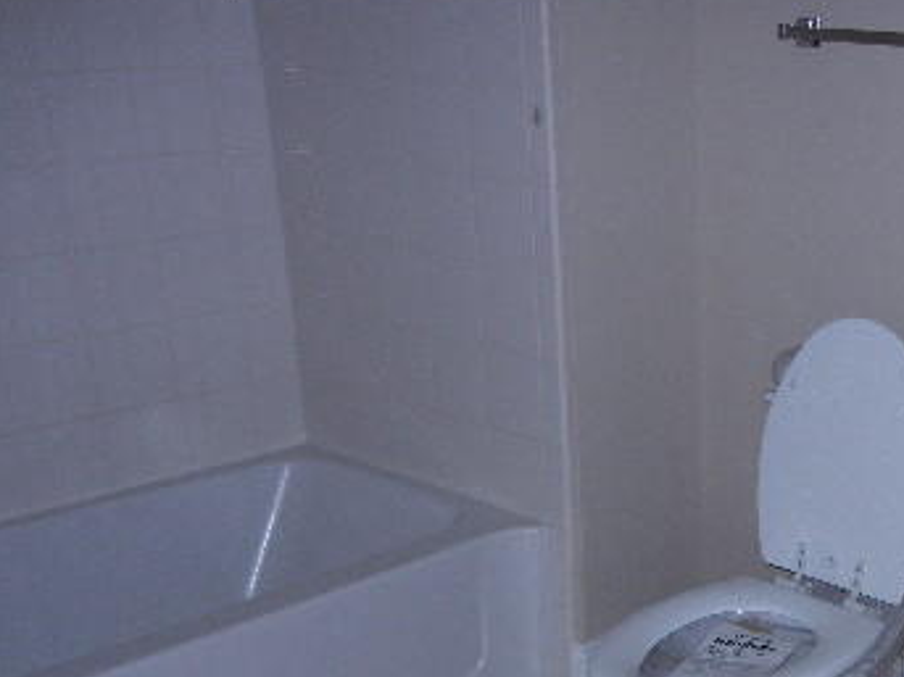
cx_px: 833
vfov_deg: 25.6
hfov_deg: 32.5
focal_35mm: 56
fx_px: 1462
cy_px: 551
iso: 200
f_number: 3.5
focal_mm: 5.4
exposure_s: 1/30
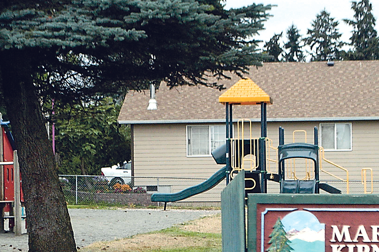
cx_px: 196
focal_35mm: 133
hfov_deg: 15.4
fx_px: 1399
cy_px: 220
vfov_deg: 10.3
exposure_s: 1/400
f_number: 8
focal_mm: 48
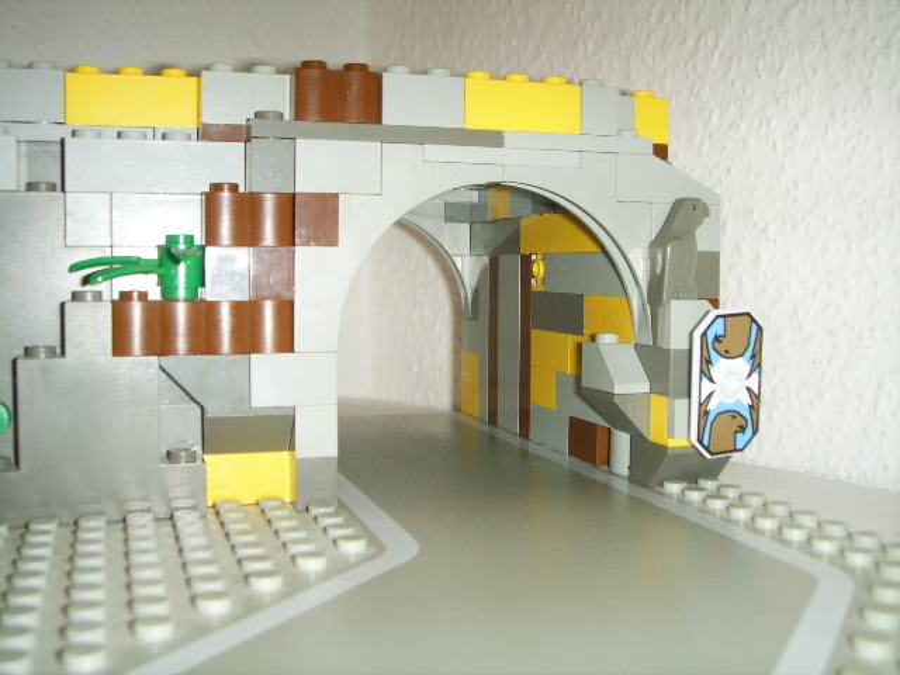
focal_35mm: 39
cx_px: 450
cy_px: 338
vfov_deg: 36.8
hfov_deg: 47.9
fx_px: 1014
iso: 100
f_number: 3.5
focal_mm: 6.6
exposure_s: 1/45
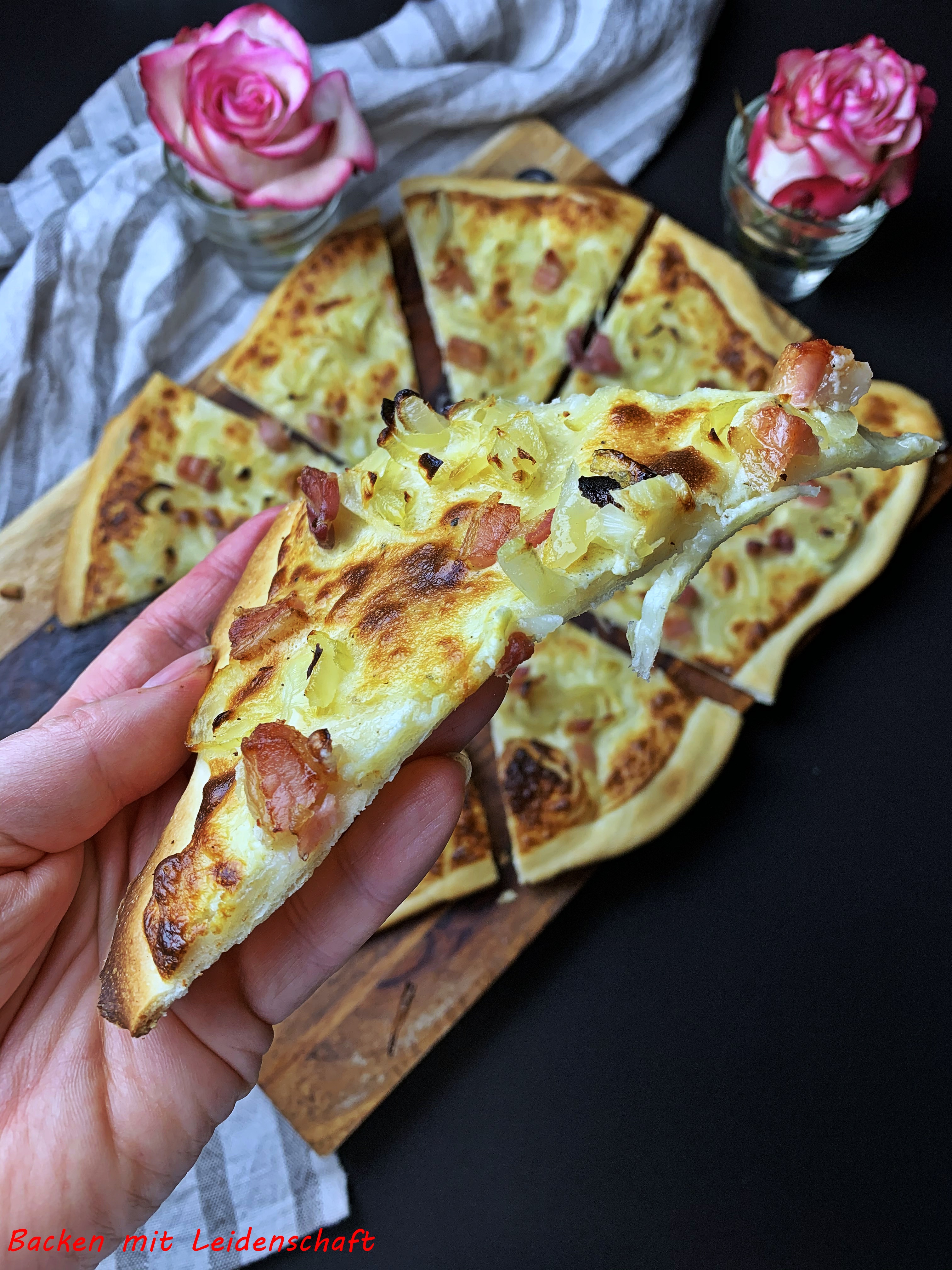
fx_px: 953
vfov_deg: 67.3
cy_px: 635
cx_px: 476
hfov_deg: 53.1
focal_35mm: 26
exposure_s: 1/100
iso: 40
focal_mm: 4.25
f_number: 1.8
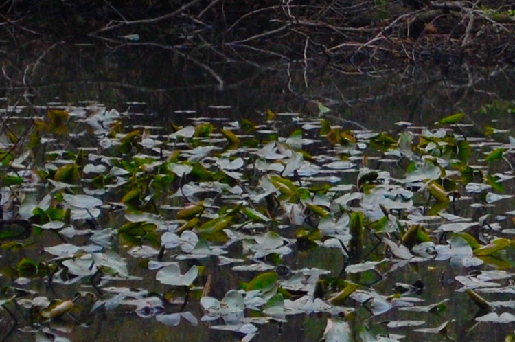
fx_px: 4729
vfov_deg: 4.1
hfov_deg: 6.2
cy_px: 89
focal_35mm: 331
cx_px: 642
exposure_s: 1/1000
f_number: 5.6
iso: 800
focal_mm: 55
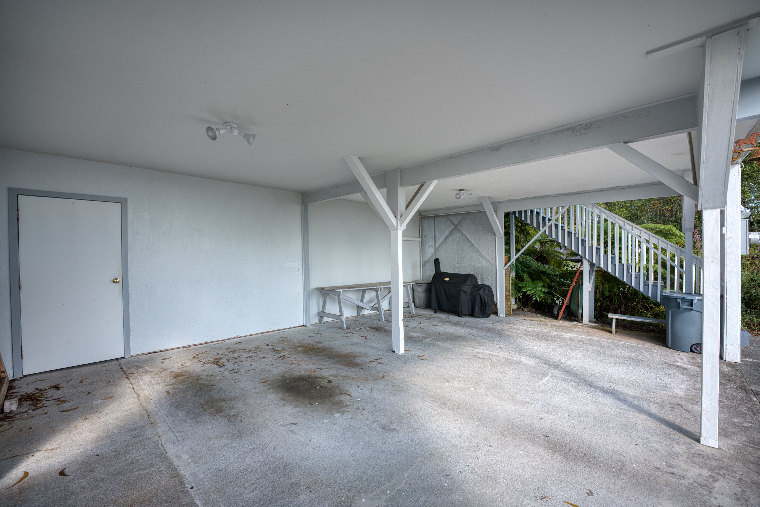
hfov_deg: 104.2
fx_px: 296
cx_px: 380
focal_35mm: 14
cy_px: 254
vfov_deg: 81.2
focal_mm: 14
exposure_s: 1/160
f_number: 4
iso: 50
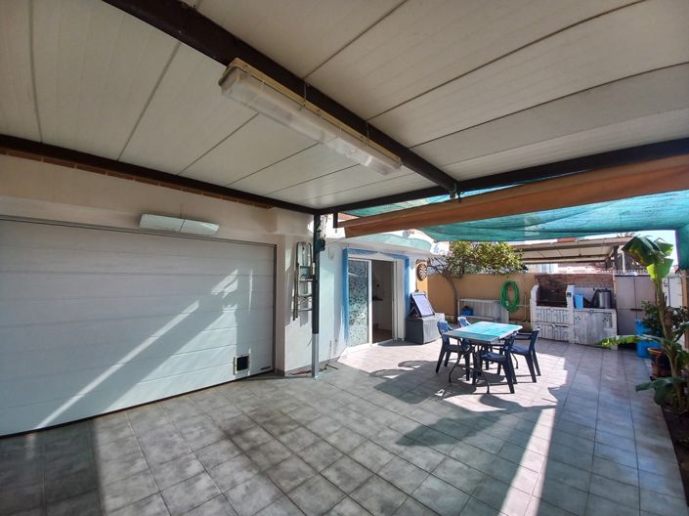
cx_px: 344
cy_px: 258
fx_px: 259
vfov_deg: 89.9
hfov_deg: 106.2
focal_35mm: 13
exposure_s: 1/520
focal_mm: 1.42
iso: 40
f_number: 2.2
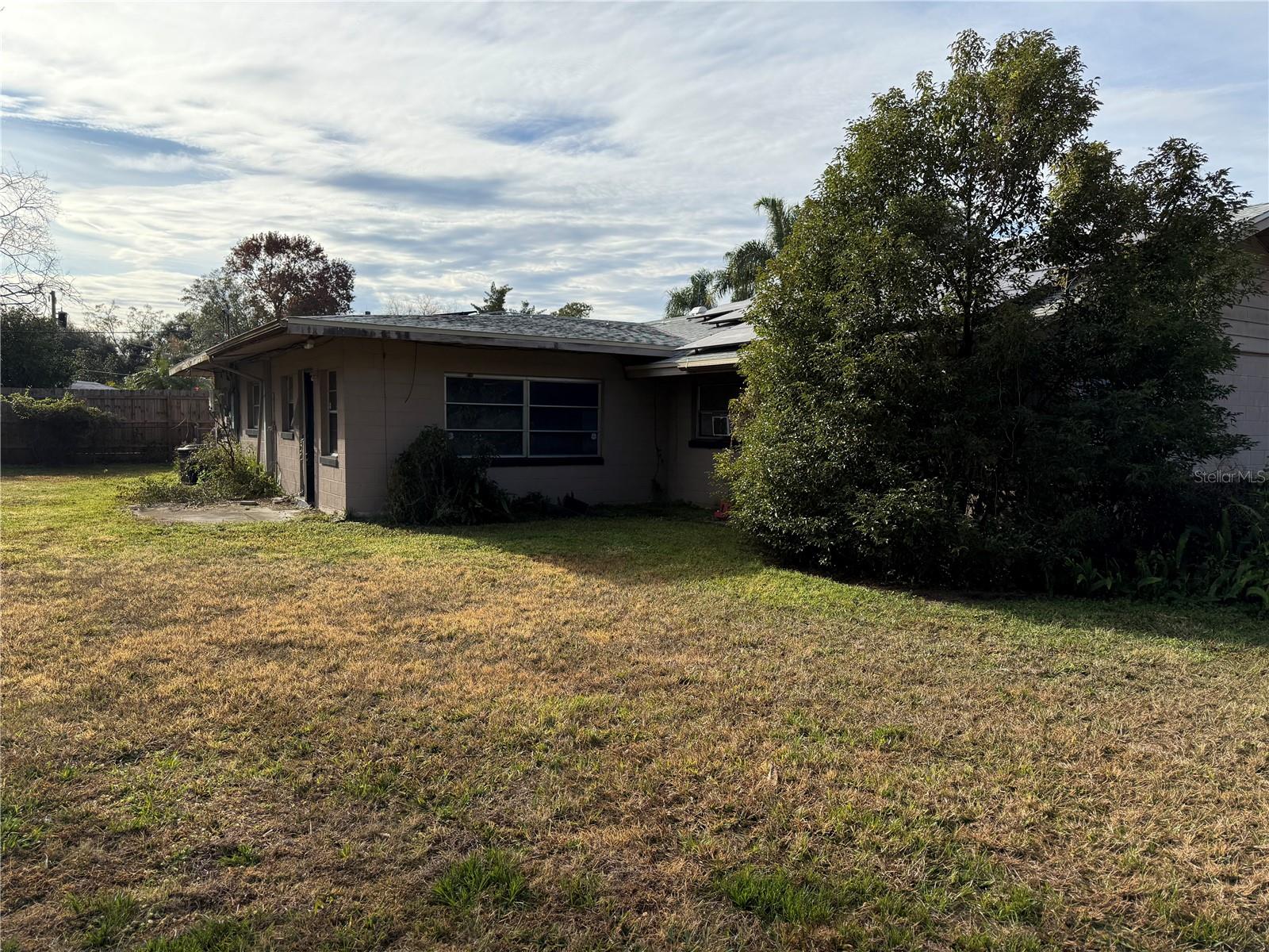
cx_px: 634
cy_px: 476
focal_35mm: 24
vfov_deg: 56.8
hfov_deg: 71.6
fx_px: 880
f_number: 1.78
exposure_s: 1/6711
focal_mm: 6.76
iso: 100
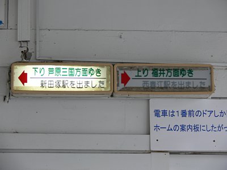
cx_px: 114
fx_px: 767
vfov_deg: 12.7
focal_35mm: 117
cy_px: 85
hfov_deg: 16.8
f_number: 3.6
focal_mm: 24.7
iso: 80
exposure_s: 1/40
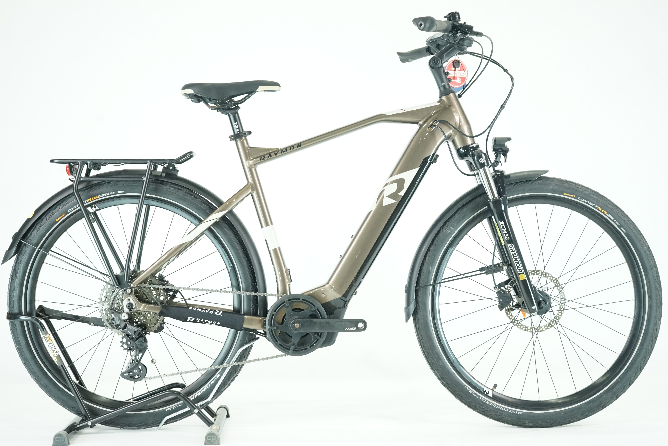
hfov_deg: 33.4
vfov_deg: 22.6
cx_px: 334
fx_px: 1113
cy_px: 223
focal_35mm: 60
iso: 3200
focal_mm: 60
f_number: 5
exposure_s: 1/200
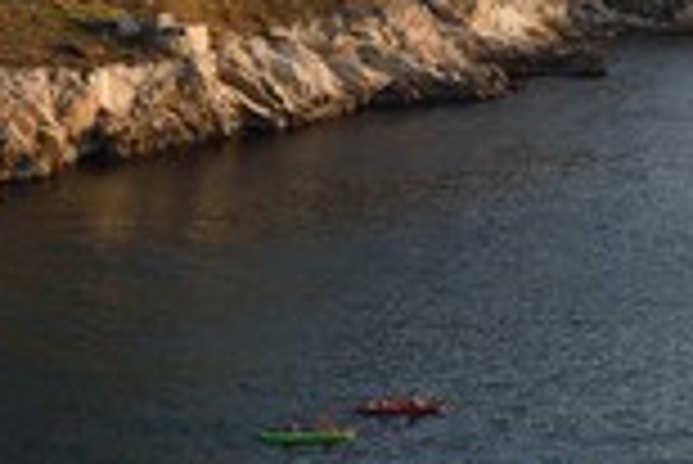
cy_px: -63
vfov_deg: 13.7
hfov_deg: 20.7
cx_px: 486
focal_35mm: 98
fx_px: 1888
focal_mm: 36
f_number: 7.1
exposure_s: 1/250
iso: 200
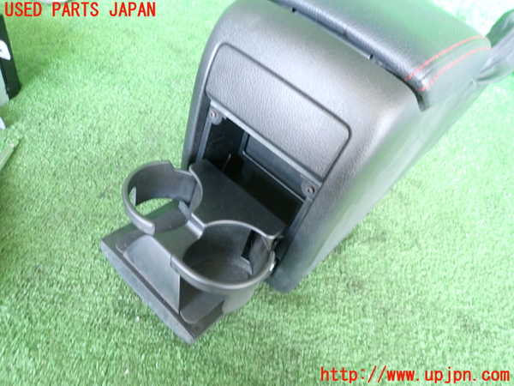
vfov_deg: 54.9
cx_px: 257
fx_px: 371
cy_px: 193
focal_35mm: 25
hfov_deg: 69.4
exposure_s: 1/25
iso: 800
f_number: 2
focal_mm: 4.5
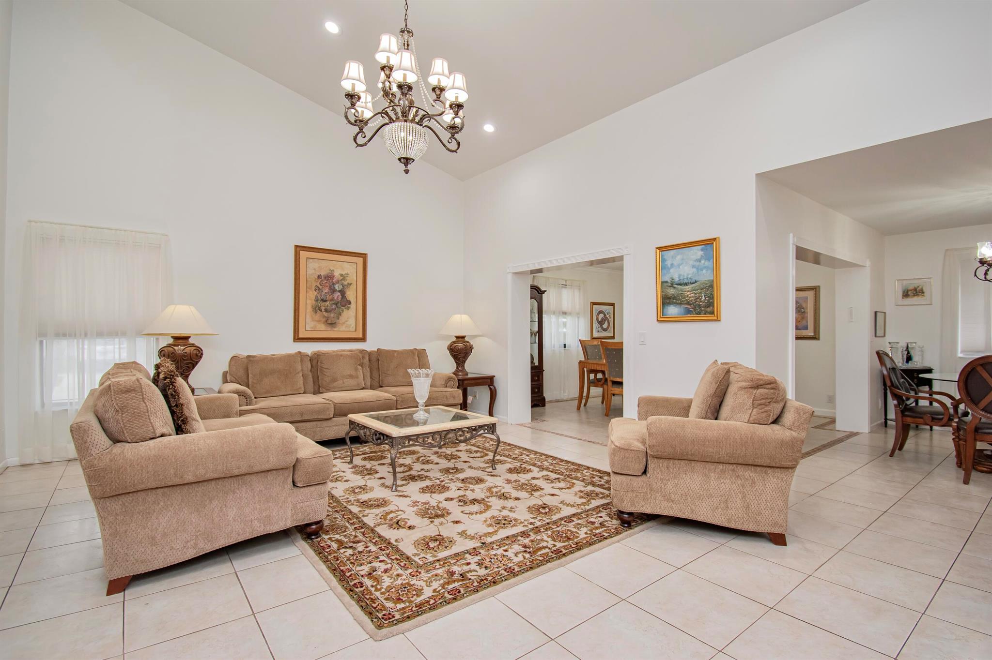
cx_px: 496
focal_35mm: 16
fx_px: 454
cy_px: 330
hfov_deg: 95.0
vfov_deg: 72.0
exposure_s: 1/125
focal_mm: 11
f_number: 5.6
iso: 720
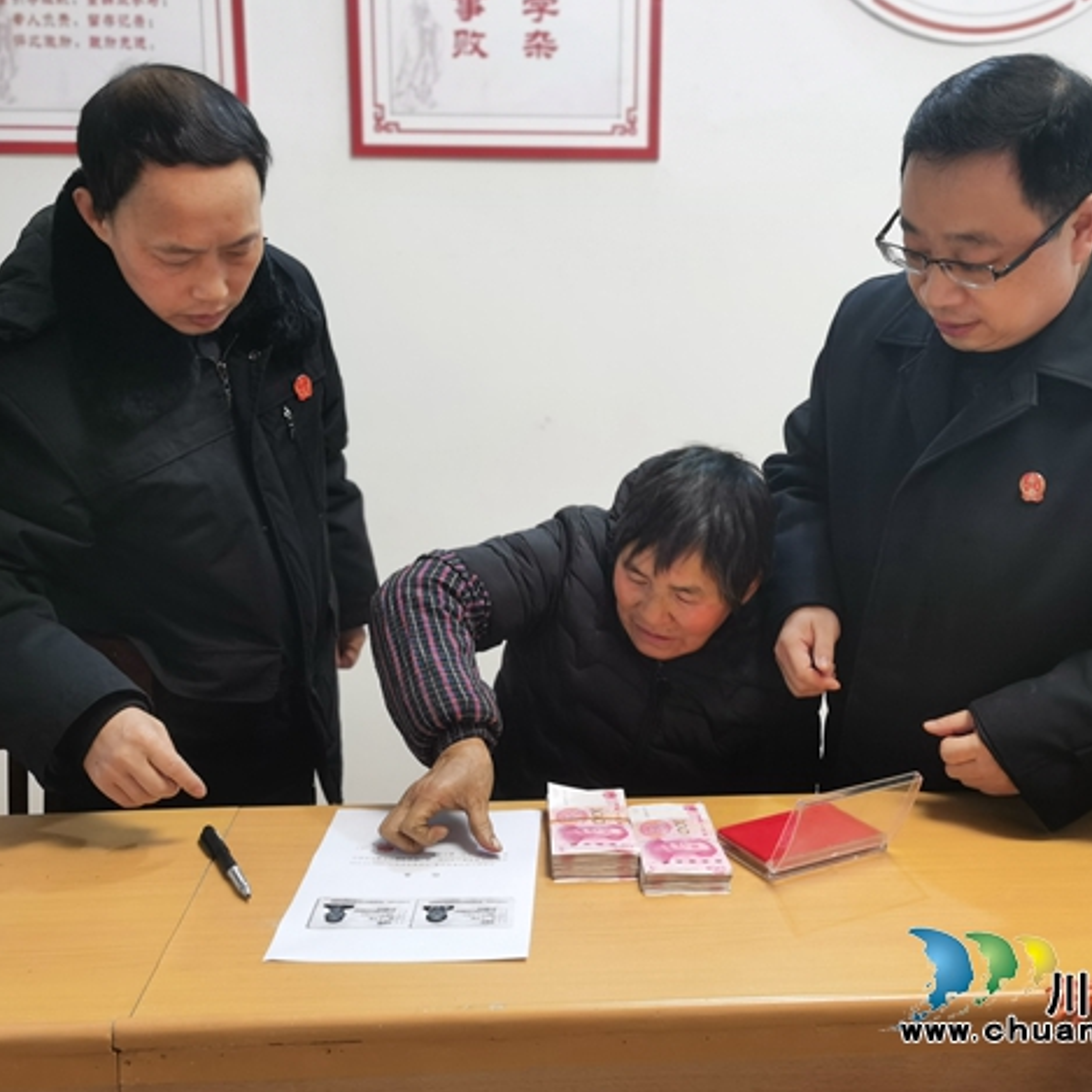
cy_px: 536
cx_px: 559
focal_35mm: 35
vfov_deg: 47.2
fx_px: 1249
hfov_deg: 47.2
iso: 200
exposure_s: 1/50
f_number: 1.6
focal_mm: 5.56
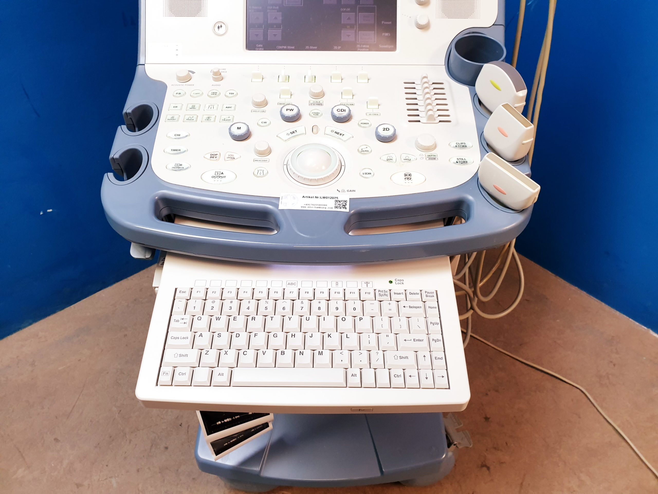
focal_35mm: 26
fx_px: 494
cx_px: 329
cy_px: 247
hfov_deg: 67.3
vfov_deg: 53.1
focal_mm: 4.3
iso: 160
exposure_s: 1/50
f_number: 2.4
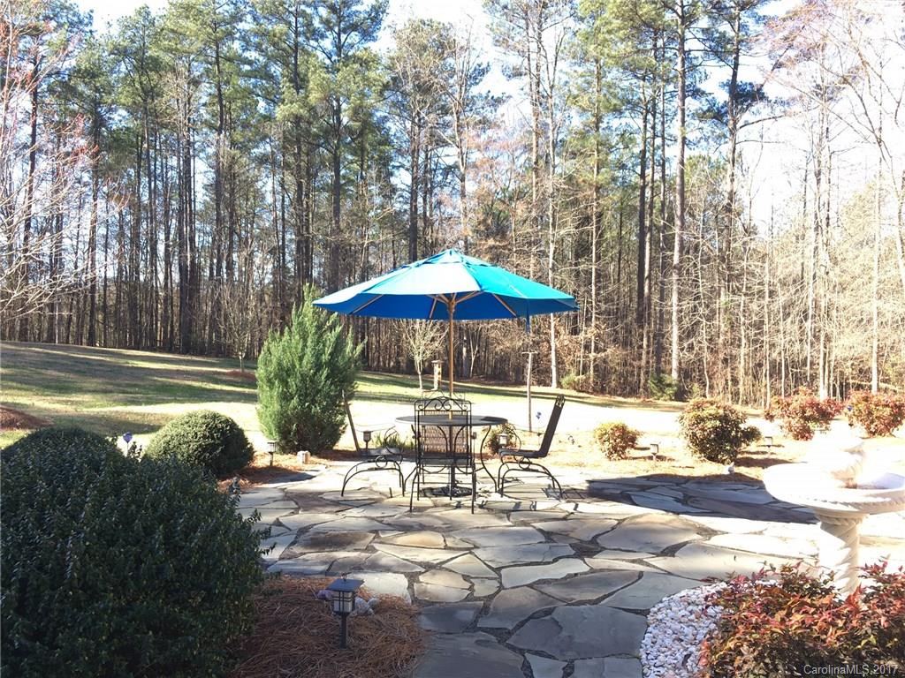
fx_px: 758
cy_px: 339
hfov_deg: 61.7
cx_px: 452
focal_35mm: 29
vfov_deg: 48.2
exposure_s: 1/126
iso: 25
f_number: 2.2
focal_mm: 4.15
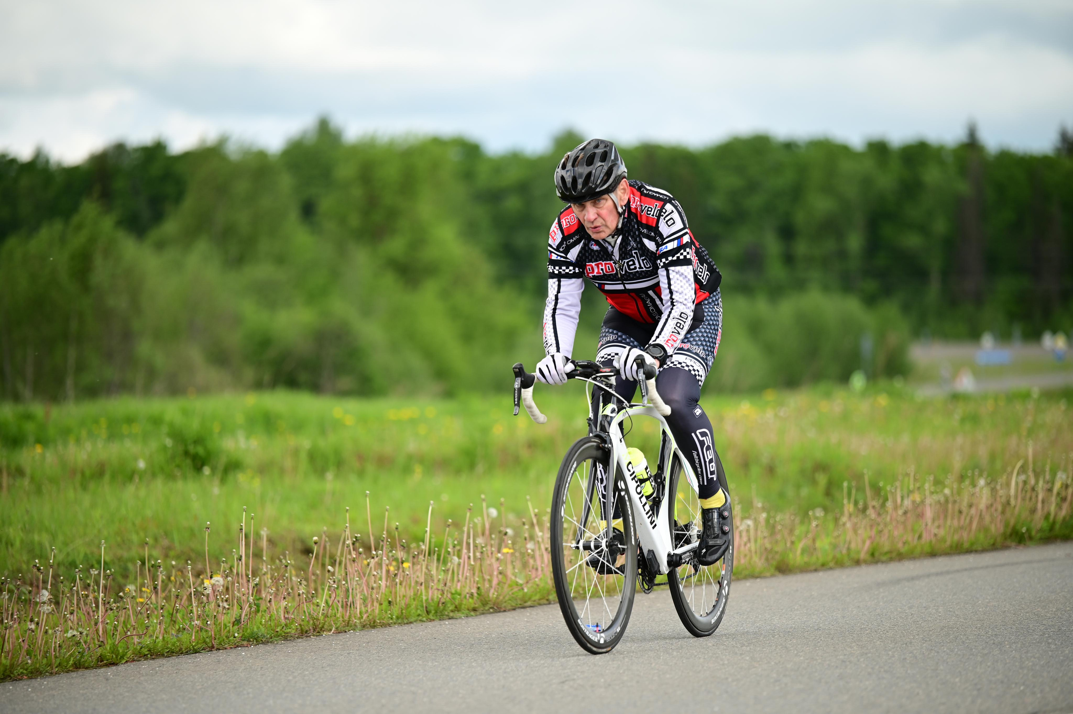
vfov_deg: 7.8
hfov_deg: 11.8
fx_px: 5213
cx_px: 536
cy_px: 357
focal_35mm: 175
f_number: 2.8
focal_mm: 175
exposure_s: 1/1000
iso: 200
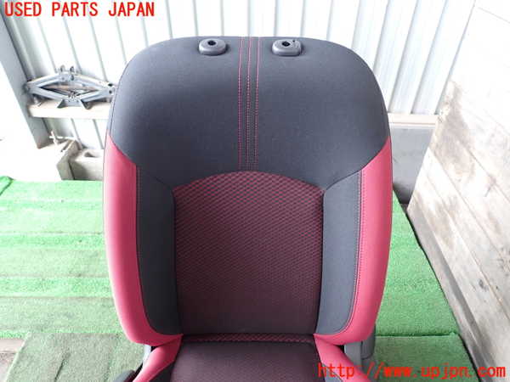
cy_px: 191
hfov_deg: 69.4
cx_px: 255
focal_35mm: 25
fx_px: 368
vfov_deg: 54.9
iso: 320
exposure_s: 1/30
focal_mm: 4.5
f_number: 2.8
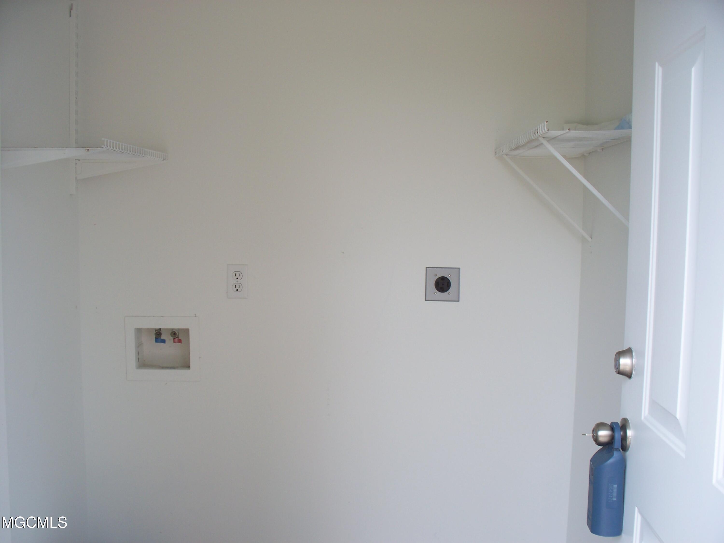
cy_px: 272
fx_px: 753
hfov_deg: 51.4
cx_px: 362
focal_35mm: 36
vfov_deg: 39.7
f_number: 2.8
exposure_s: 1/100
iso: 80
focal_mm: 7.54
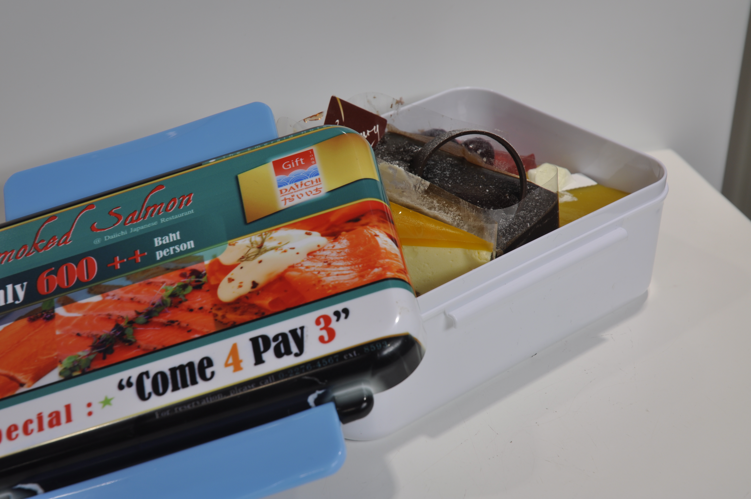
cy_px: 250
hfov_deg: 27.0
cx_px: 376
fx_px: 1563
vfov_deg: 18.1
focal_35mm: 75
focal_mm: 50
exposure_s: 1/20
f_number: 8
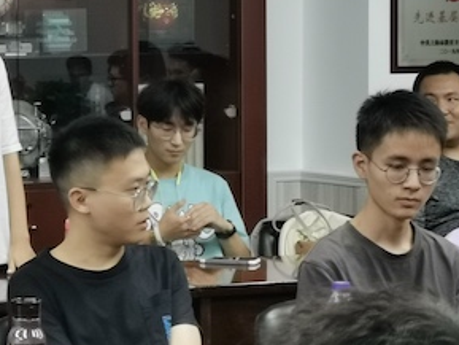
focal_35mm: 160
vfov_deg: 9.3
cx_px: 13
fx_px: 2122
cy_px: 60
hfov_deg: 12.2
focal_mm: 5.58
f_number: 1.8
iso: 125
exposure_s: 1/50
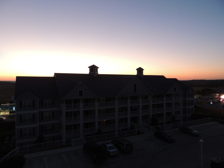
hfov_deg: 71.6
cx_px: 112
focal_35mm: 24
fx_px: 155
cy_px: 84
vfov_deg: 56.8
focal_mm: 4.3
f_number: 3
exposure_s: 1/15
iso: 400
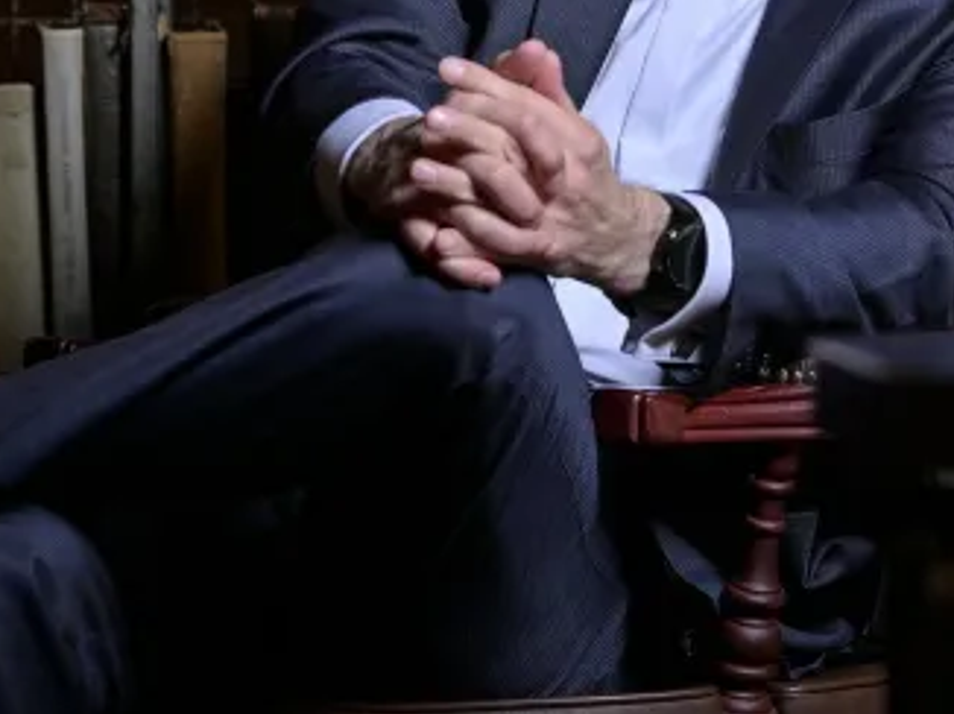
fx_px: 6912
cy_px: 35
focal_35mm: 251
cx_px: 474
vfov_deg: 5.9
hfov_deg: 7.9
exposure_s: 1/125
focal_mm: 112
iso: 125
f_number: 4
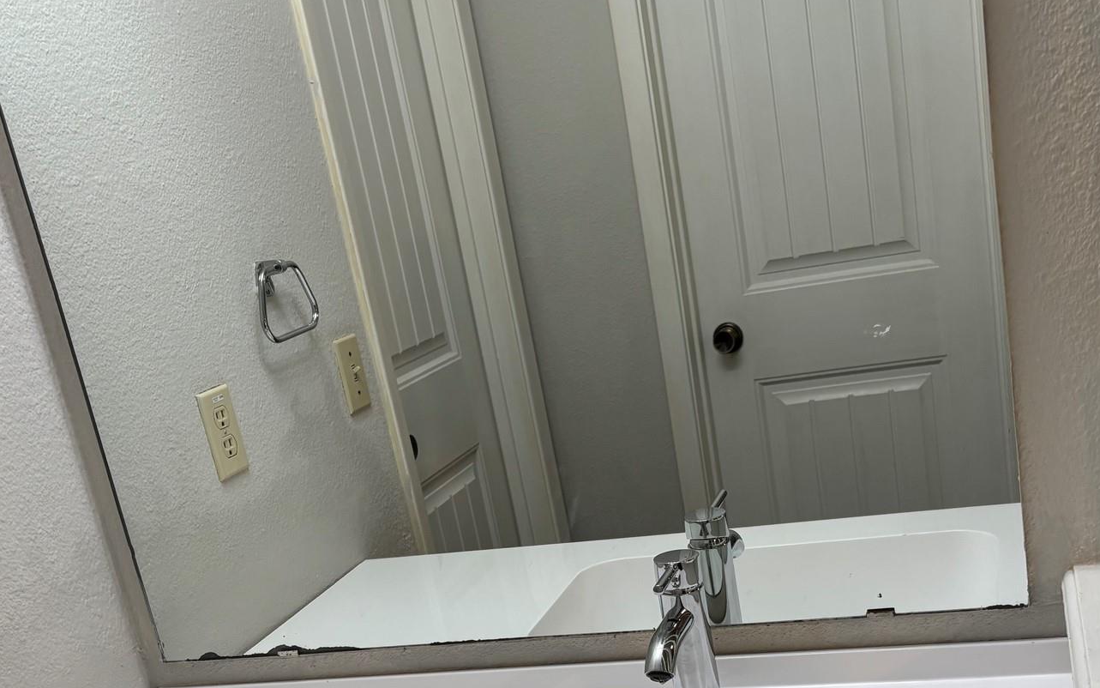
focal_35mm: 44
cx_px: 575
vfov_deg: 28.5
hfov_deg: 45.3
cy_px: 571
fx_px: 1319
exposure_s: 1/120
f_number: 1.6
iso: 100
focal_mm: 5.96
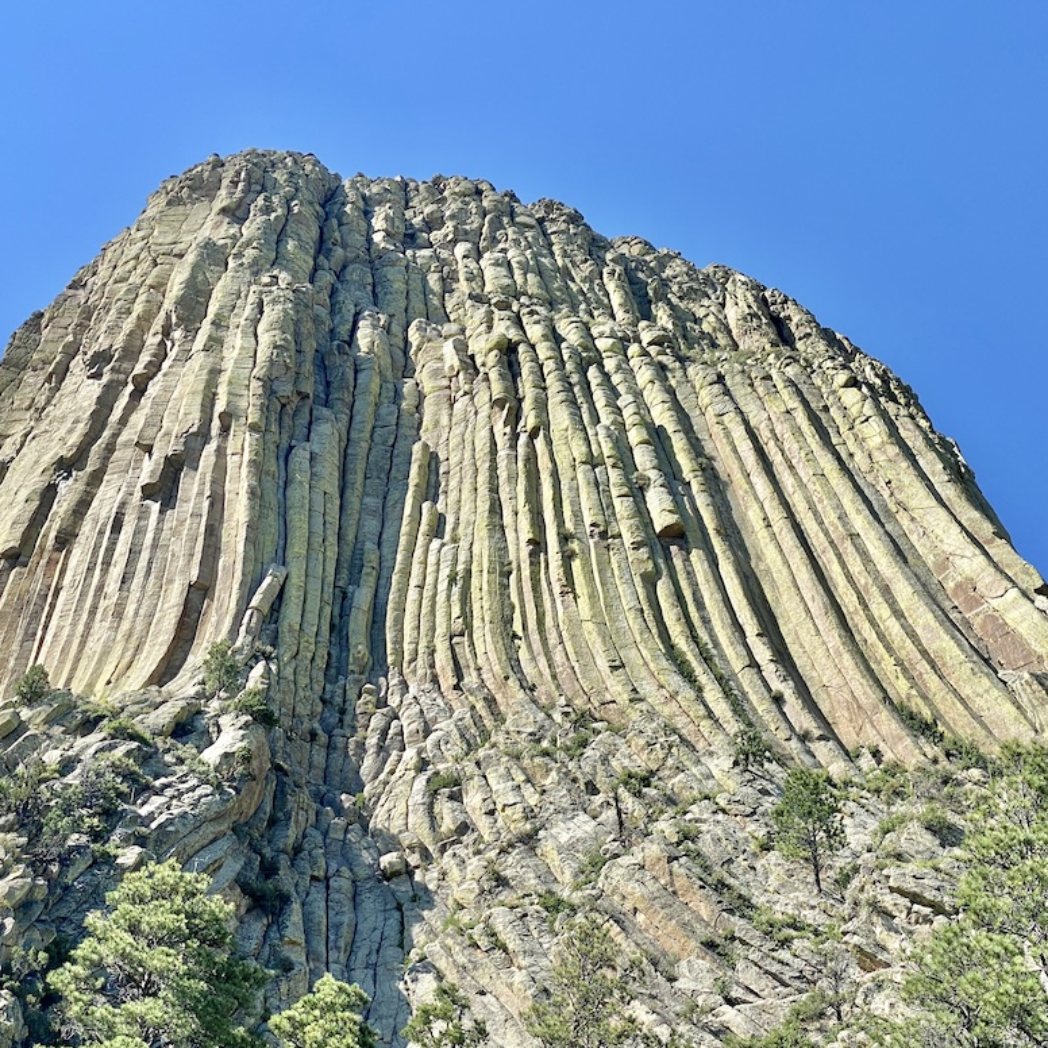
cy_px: 535
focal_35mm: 64
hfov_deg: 26.9
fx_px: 2192
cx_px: 486
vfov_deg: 26.9
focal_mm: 6
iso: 20
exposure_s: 1/826
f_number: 2
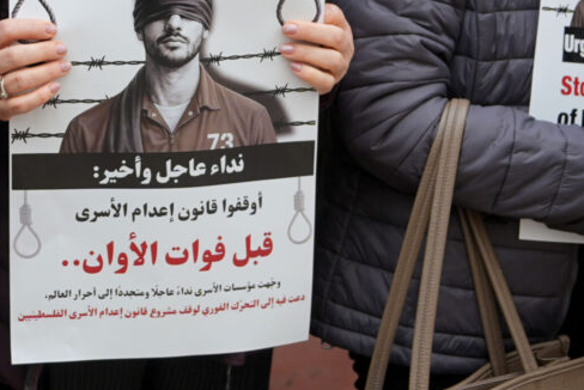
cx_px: -128
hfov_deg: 20.8
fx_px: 1477
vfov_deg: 14.6
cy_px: -52
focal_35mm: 91
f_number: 2.8
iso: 320
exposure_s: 1/500
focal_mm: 25
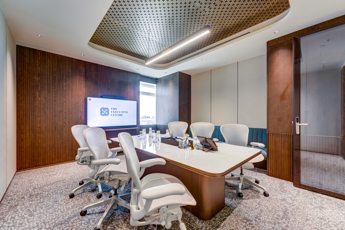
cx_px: 172
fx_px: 134
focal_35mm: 14
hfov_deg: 104.2
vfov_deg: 81.2
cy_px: 115
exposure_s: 1/1.67
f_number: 10
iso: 100
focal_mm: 14
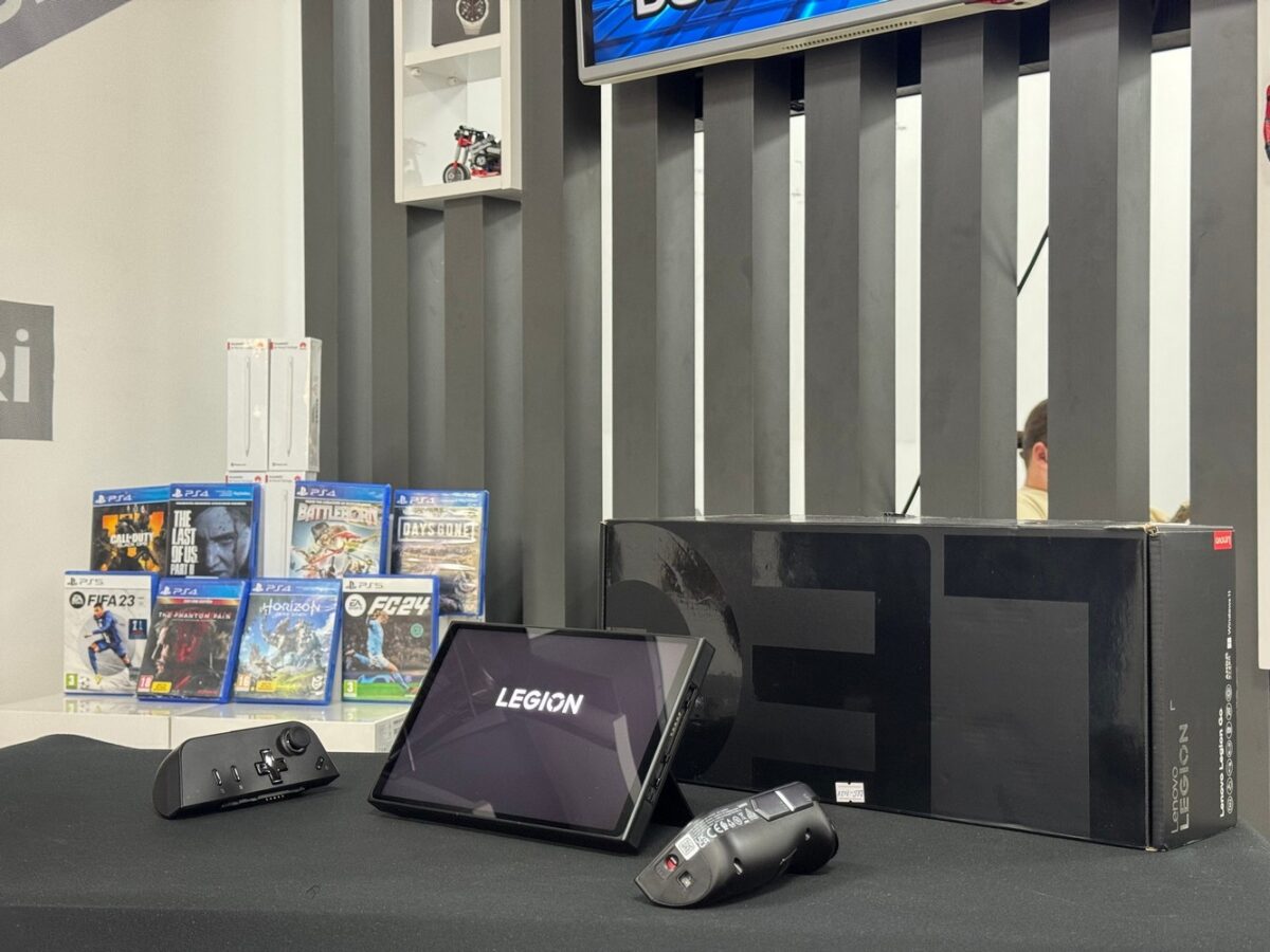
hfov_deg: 39.7
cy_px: 476
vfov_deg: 30.3
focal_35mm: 48
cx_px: 635
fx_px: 1761
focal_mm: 6.76
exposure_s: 1/40
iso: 320
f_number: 1.78
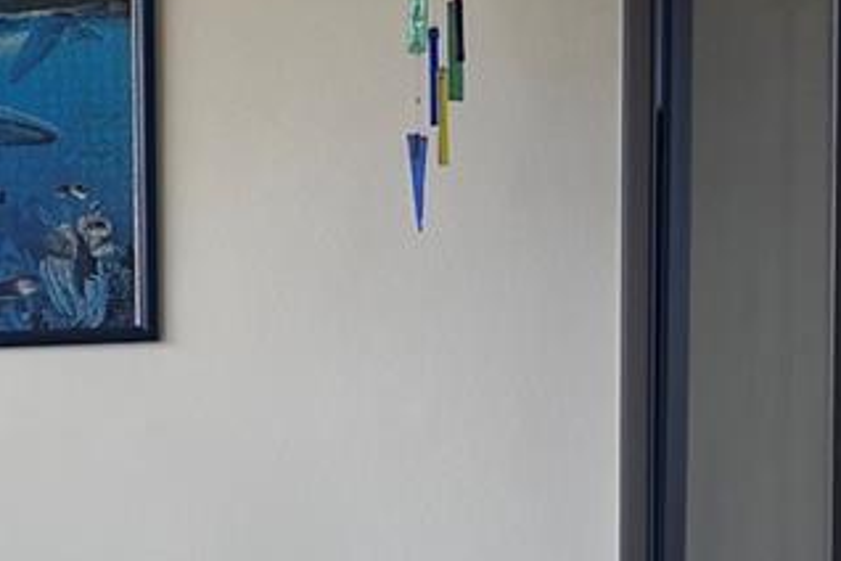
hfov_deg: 18.4
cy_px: 503
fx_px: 2383
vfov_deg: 13.3
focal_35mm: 102
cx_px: -294
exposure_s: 1/197
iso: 40
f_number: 1.5
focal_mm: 5.7
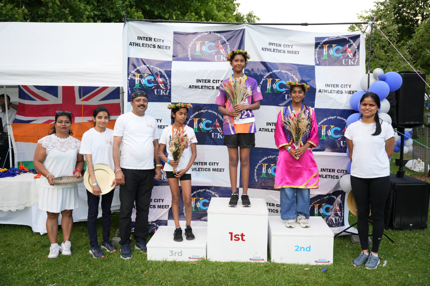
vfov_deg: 41.5
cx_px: 215
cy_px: 143
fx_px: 379
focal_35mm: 32
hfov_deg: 59.2
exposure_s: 1/800
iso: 250
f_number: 2.8
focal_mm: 31.7
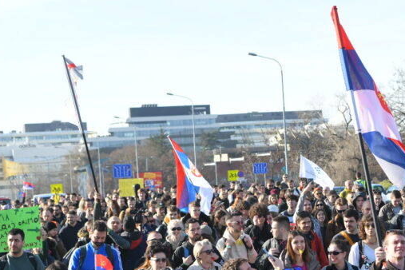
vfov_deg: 13.0
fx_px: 1181
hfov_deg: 19.2
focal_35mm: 105
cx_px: 349
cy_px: 163
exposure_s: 1/1250
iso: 500
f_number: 5
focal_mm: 52
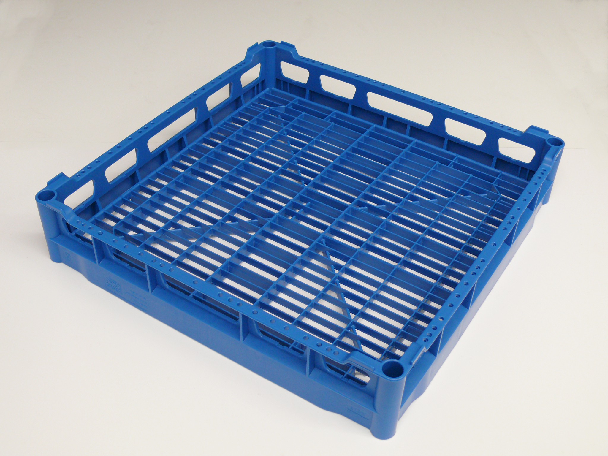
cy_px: 228
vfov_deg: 32.9
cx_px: 304
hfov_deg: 42.9
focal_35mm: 44
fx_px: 773
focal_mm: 8.5
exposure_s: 1/30
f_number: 2.8
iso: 160
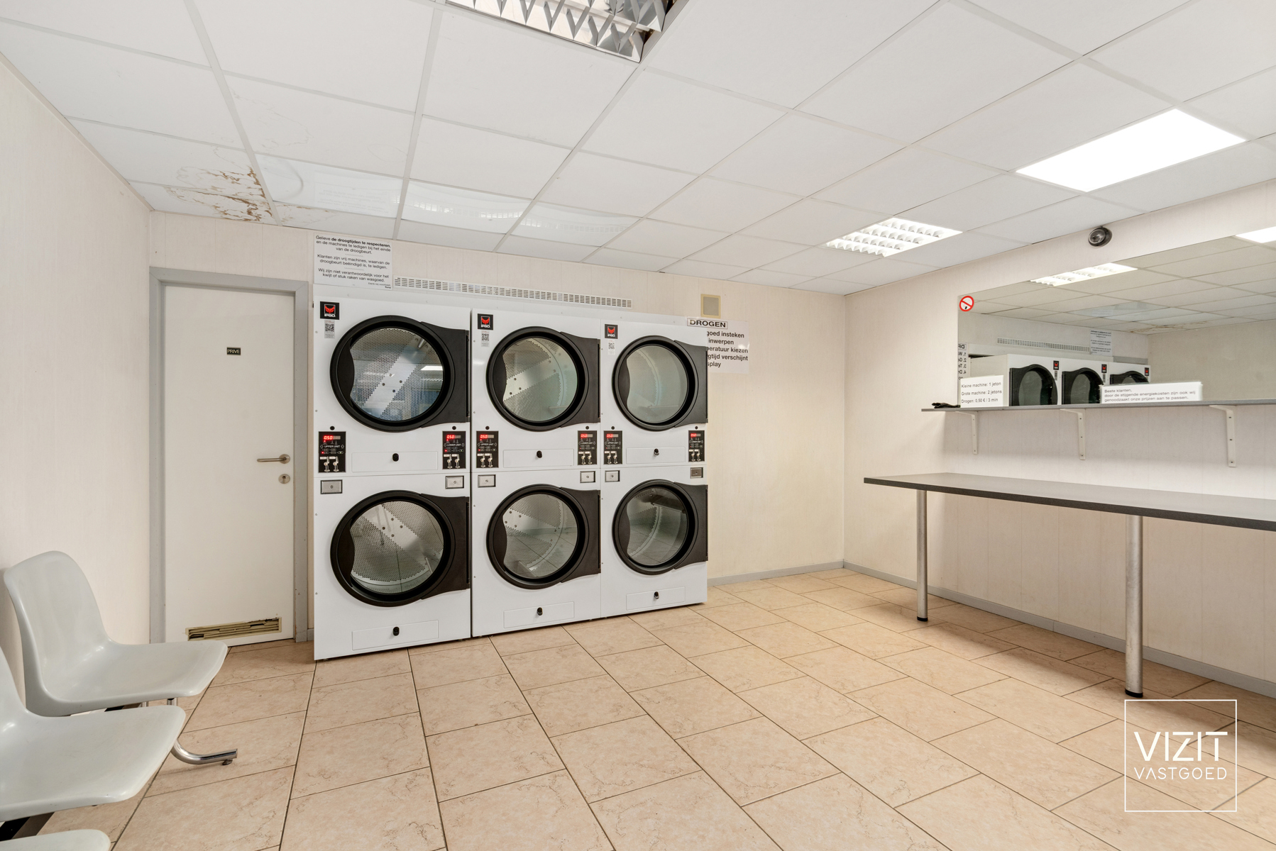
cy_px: 426
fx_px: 567
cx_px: 638
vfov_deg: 73.8
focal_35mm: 16
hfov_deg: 96.7
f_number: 11
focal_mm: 16
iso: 250
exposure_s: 1.6
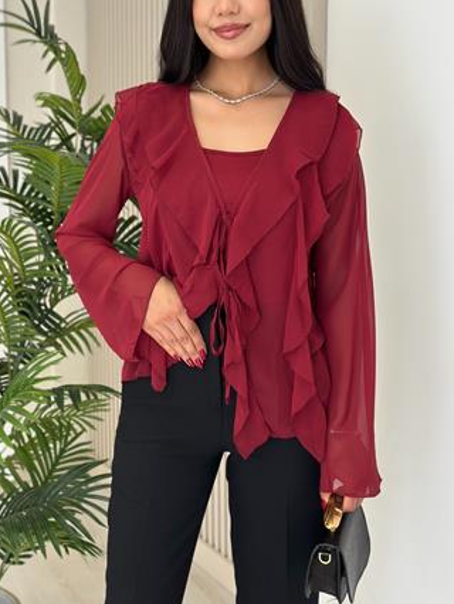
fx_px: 1048
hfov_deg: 24.4
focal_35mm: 60
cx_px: 183
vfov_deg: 32.1
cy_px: 240
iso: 80
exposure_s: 1/220
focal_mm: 6.86
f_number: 1.78
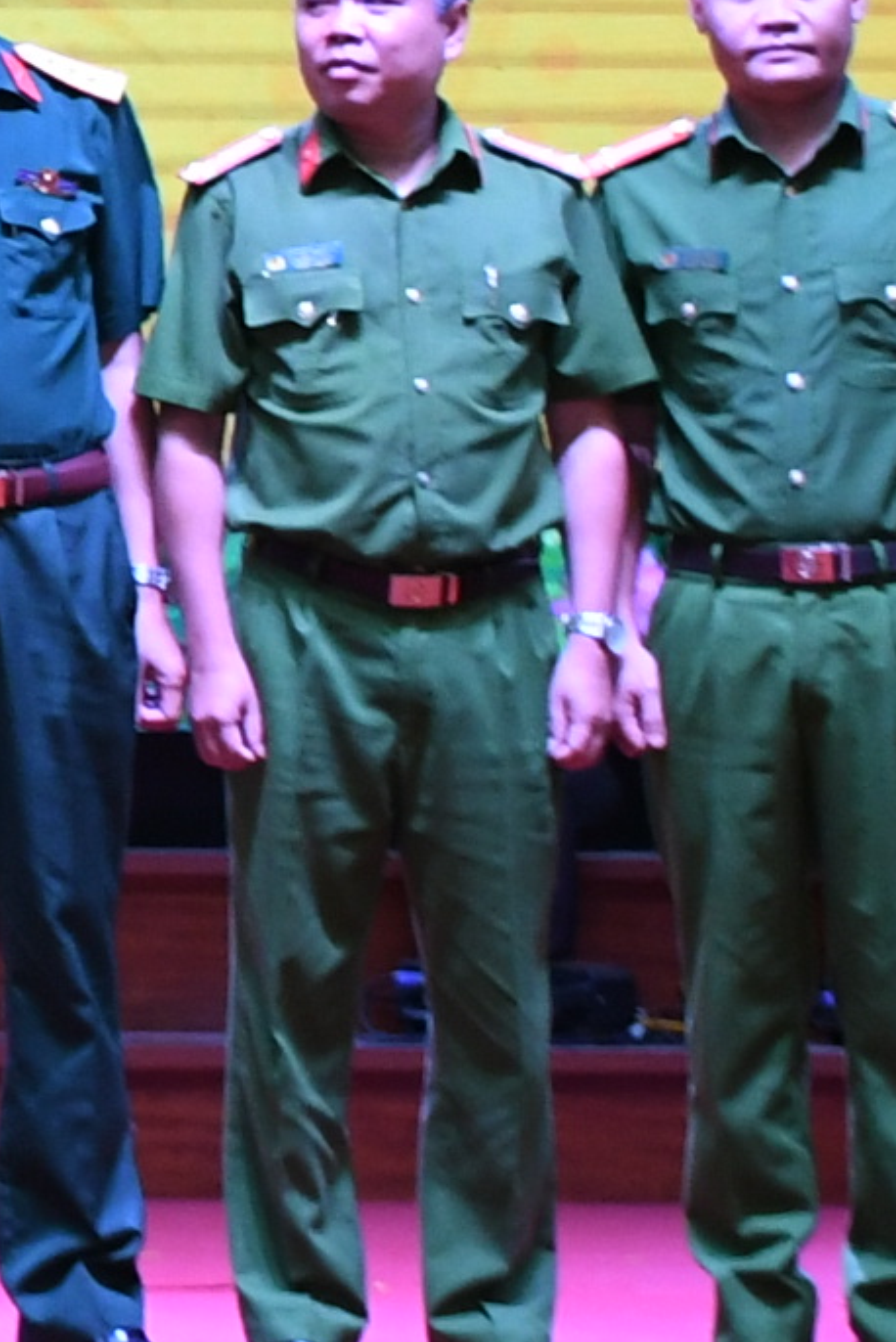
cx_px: -1682
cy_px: 176
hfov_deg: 5.9
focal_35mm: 219
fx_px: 8167
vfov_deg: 9.4
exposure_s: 1/200
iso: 1000
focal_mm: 24
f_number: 3.8
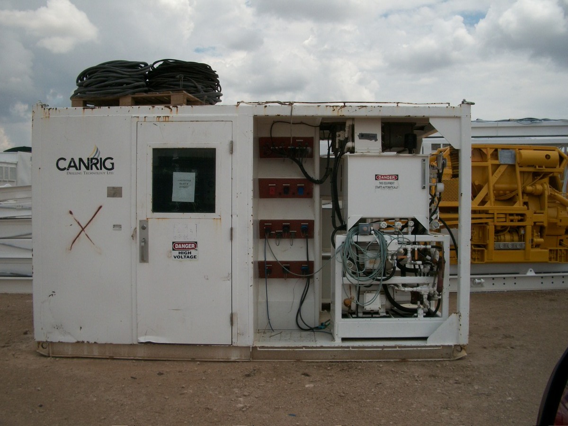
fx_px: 574
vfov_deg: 40.7
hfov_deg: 52.6
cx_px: 284
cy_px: 213
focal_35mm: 35
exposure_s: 1/640
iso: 80
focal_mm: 6.3
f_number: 5.6
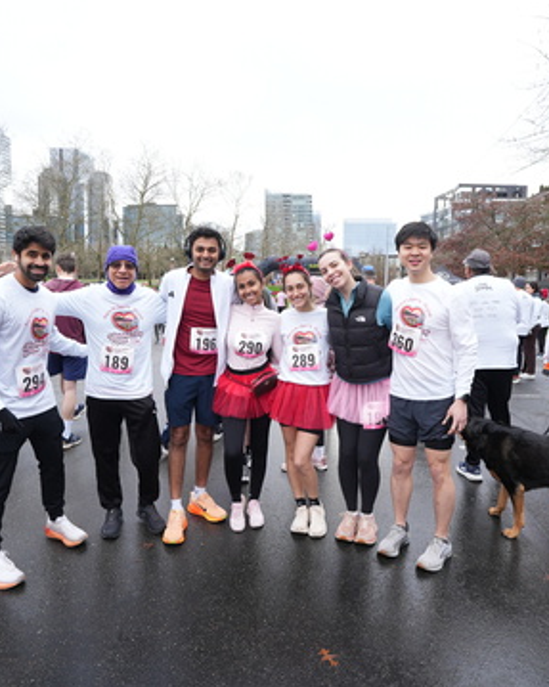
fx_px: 467
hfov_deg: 60.9
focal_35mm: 23
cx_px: 277
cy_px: 338
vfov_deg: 72.6
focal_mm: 16
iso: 400
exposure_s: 1/125
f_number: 4.5
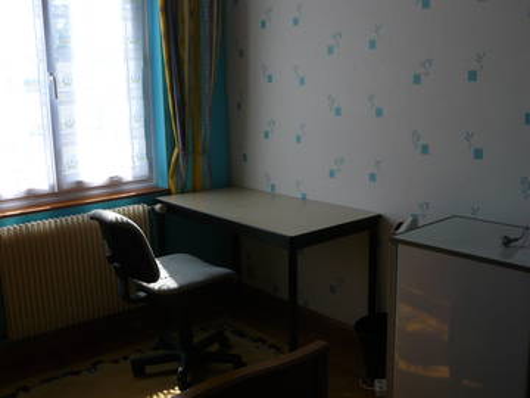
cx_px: 265
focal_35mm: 36
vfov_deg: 39.7
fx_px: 551
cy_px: 199
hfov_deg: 51.4
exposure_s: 1/125
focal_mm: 6
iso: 100
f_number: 4
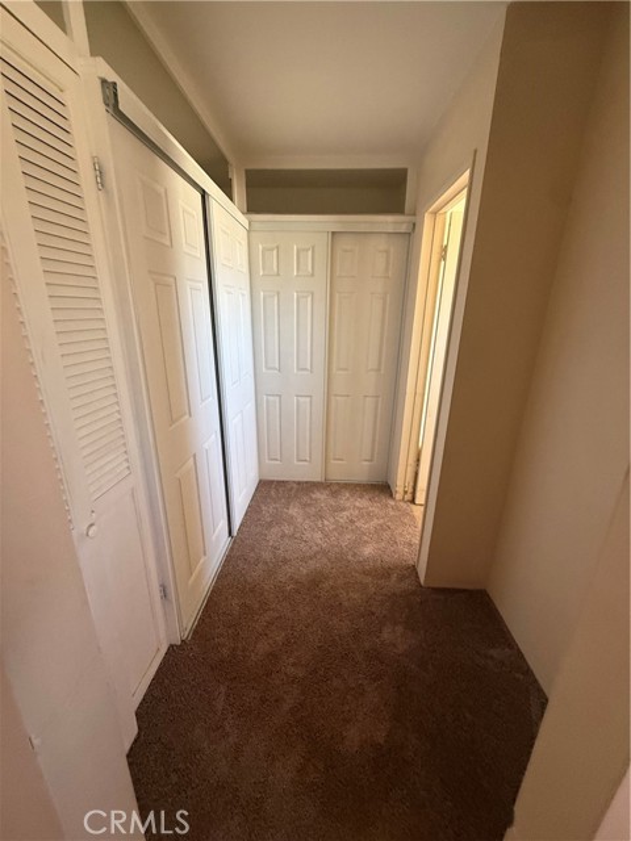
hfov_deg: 85.7
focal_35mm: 14
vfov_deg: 102.1
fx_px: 340
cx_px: 316
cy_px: 420
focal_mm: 2.22
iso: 320
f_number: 2.2
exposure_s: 1/81
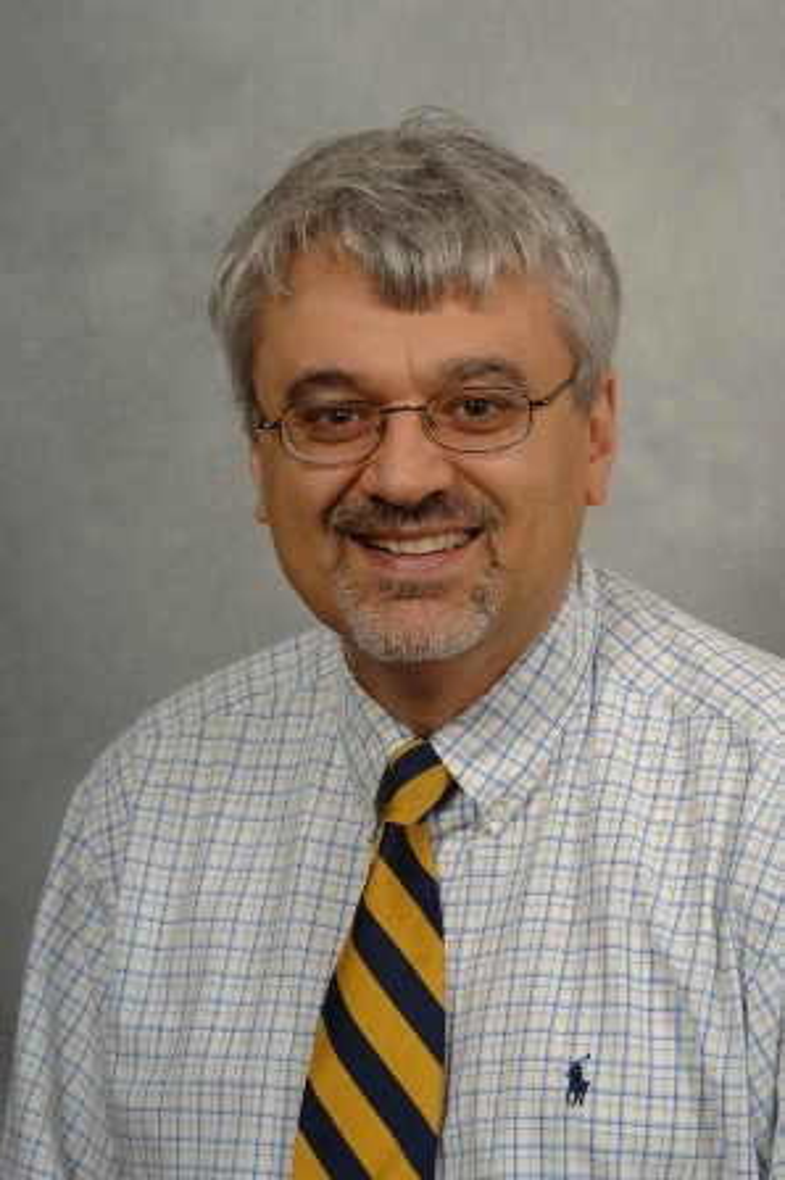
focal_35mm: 150
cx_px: 392
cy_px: 590
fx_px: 4913
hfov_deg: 9.1
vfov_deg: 13.7
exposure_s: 1/200
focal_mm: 100
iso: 100
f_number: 8
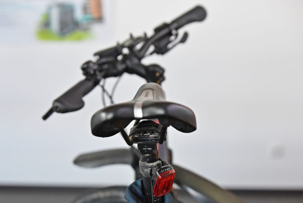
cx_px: 152
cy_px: 102
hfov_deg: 28.8
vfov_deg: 19.5
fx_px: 589
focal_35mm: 70
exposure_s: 1/125
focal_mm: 70
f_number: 4.5
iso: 4000
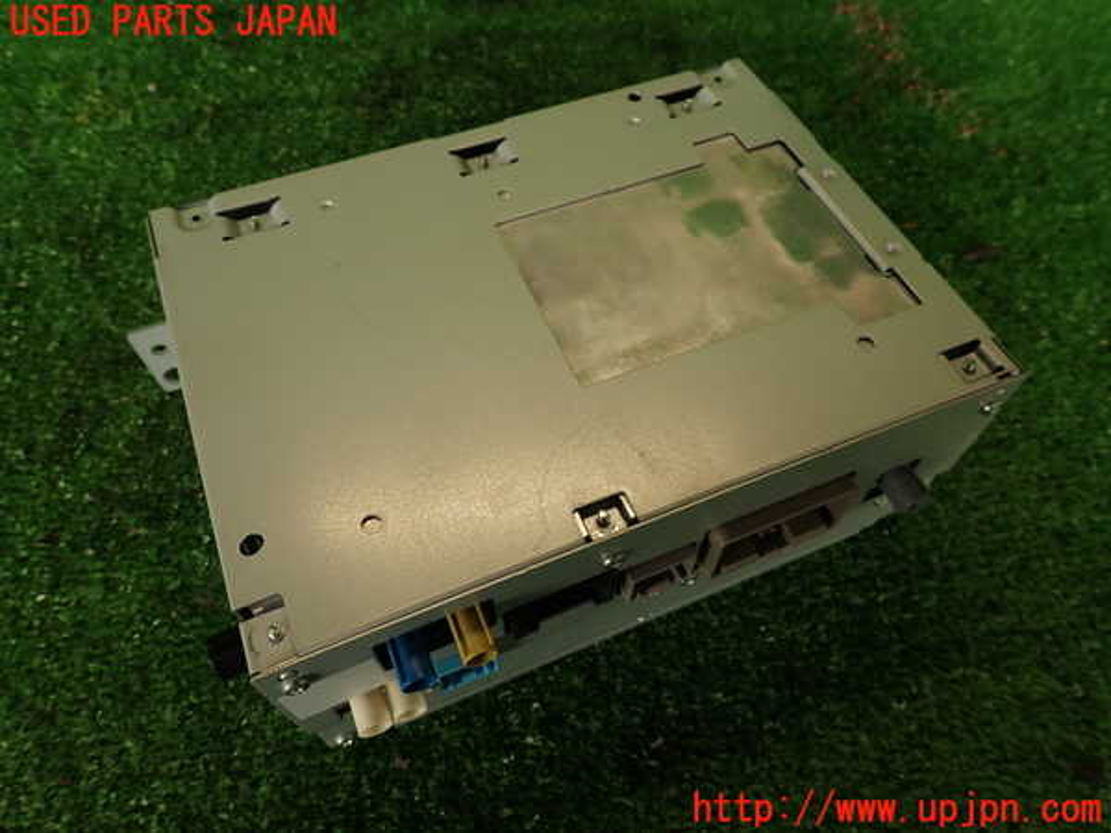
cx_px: 556
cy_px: 416
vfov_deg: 54.9
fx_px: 802
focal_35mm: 25
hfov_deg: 69.4
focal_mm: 4.5
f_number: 2.8
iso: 100
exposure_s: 1/80
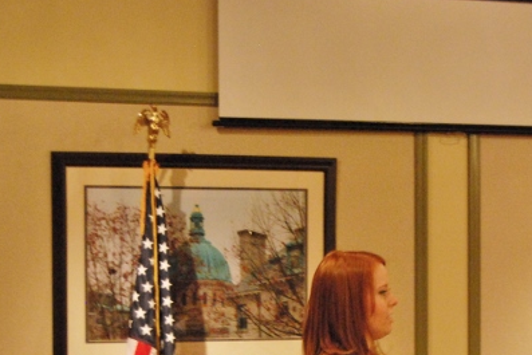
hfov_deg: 17.7
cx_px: 411
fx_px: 1700
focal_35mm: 115
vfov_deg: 11.8
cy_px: 347
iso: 1600
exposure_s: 1/20
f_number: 5
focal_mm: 38
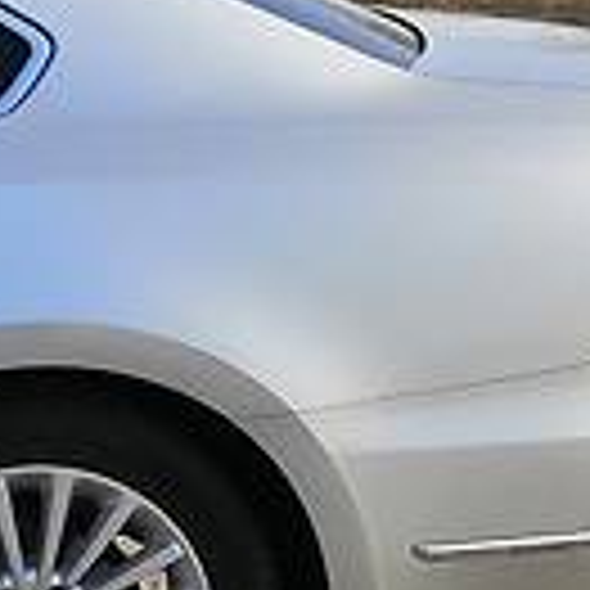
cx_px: -757
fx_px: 2815
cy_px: 383
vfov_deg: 12.0
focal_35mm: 146
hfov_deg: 10.5
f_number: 1.8
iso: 50
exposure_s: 1/922
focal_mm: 4
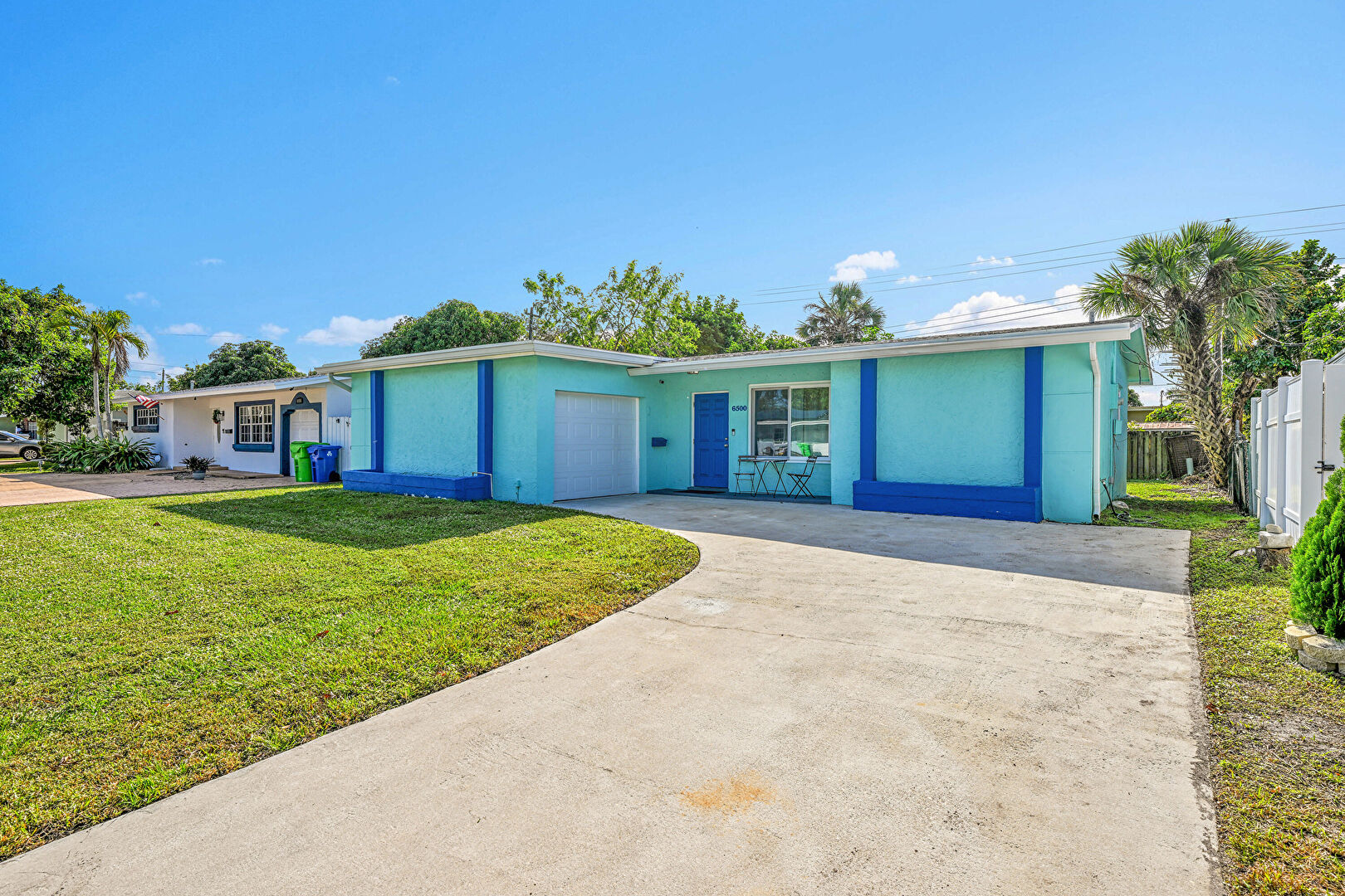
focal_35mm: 18
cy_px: 448
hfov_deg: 90.0
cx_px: 672
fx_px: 672
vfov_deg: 67.4
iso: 80
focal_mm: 18
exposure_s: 1/200
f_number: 9
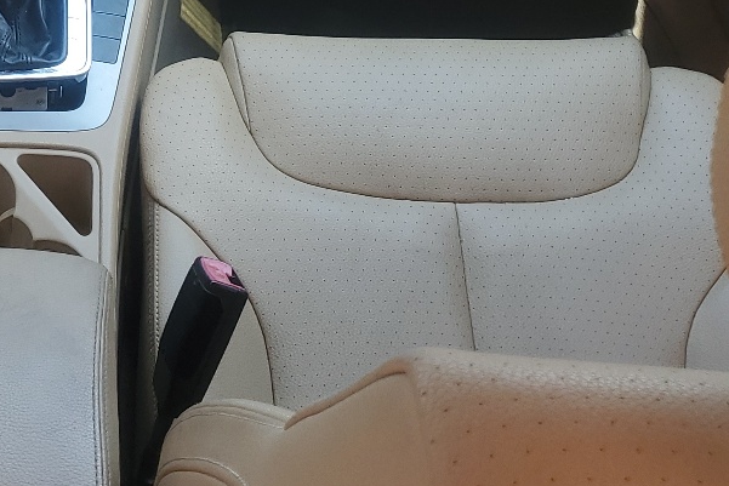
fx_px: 1458
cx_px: 50
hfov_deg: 26.9
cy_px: 27
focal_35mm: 72
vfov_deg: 18.5
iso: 50
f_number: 1.5
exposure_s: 1/125
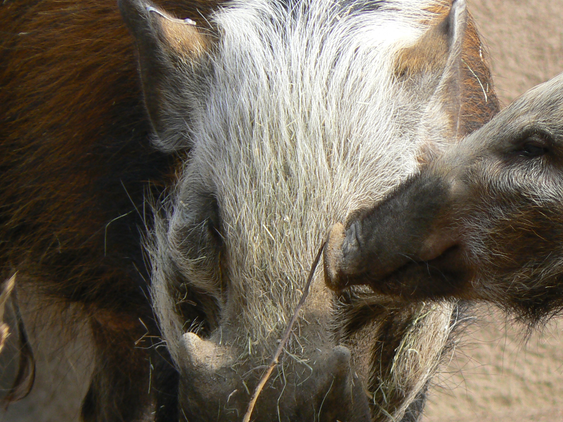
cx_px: 389
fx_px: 10197
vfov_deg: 2.4
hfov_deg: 3.2
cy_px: 291
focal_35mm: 627
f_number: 5.6
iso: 80
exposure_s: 1/200
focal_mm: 62
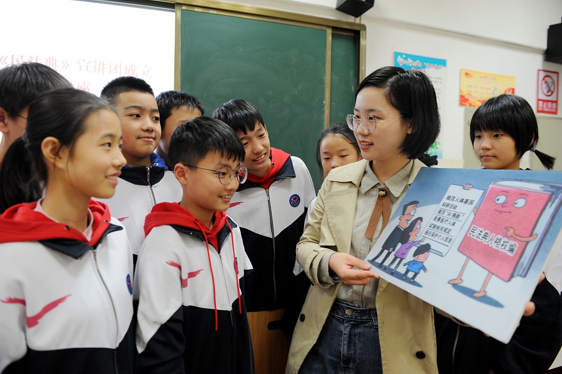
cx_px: 281
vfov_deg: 53.1
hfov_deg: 73.8
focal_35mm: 24
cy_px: 187
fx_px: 374
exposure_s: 1/50
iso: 1600
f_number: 3.5
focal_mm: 24
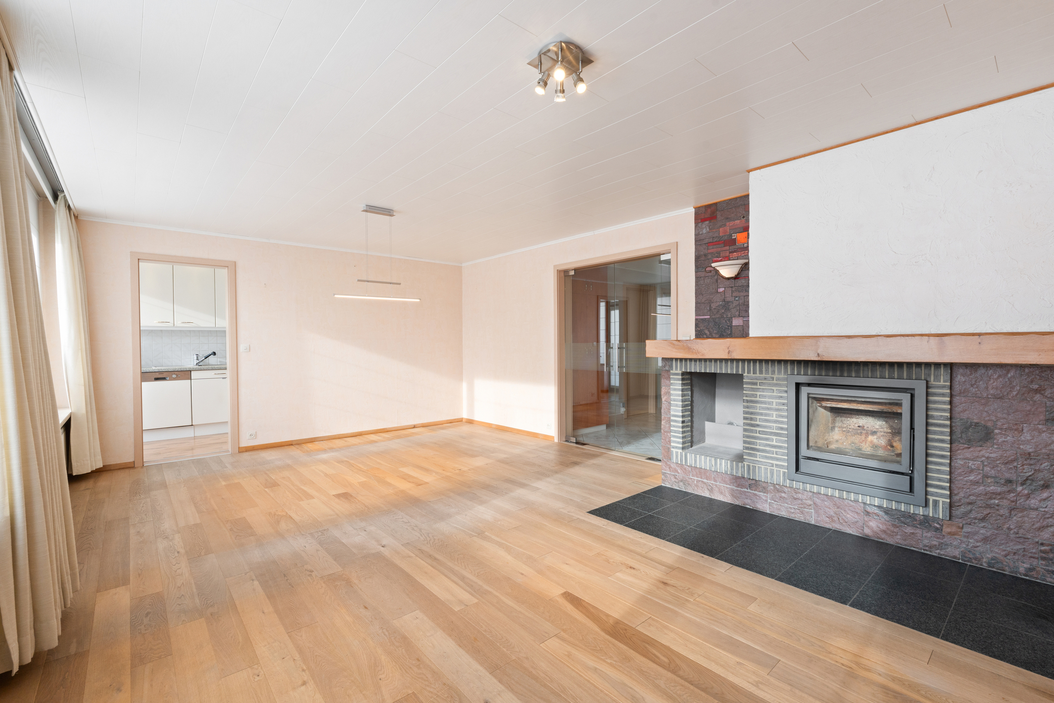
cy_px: 352
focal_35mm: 16
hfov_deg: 96.7
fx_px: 468
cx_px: 527
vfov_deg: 73.7
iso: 250
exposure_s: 1/6
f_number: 11
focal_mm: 16
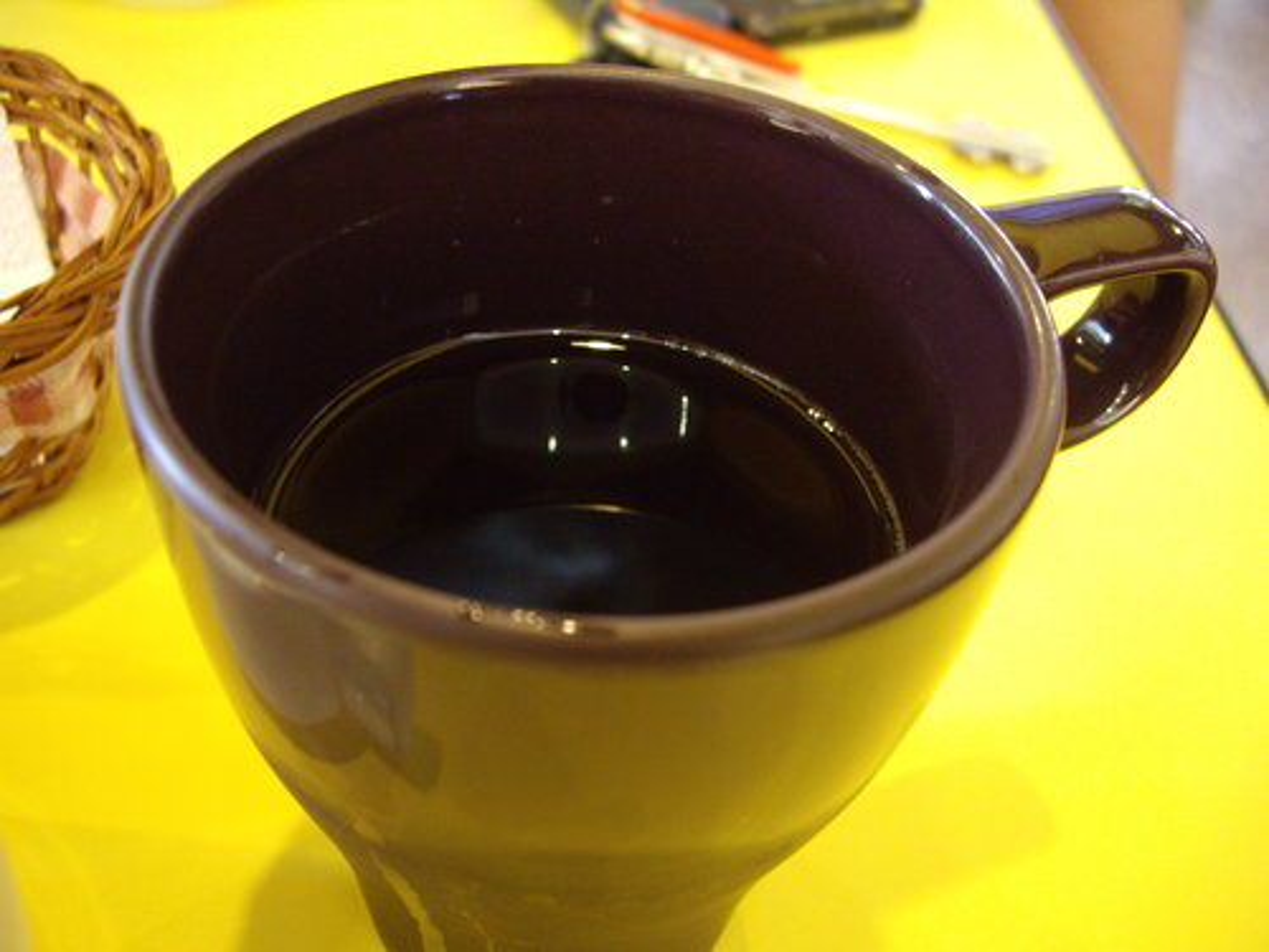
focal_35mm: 38
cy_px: 476
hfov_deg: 49.0
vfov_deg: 37.7
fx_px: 1393
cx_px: 634
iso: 400
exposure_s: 1/10
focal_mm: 7.9
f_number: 2.8
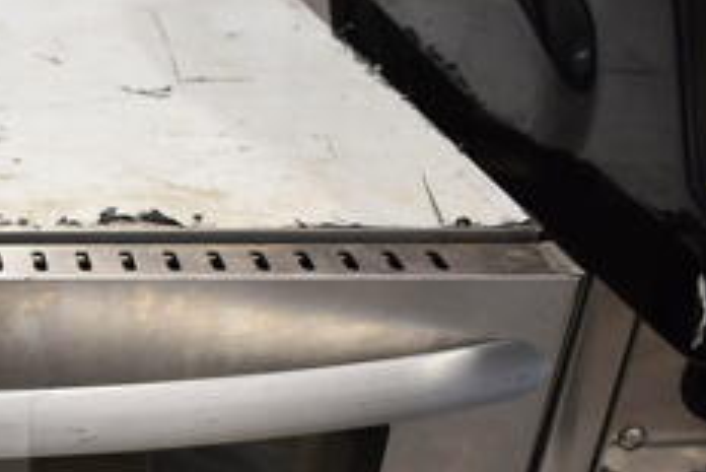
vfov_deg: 18.7
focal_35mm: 71
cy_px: 463
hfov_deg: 25.2
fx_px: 1393
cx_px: -167
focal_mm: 18
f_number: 3.5
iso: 900
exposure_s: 1/30
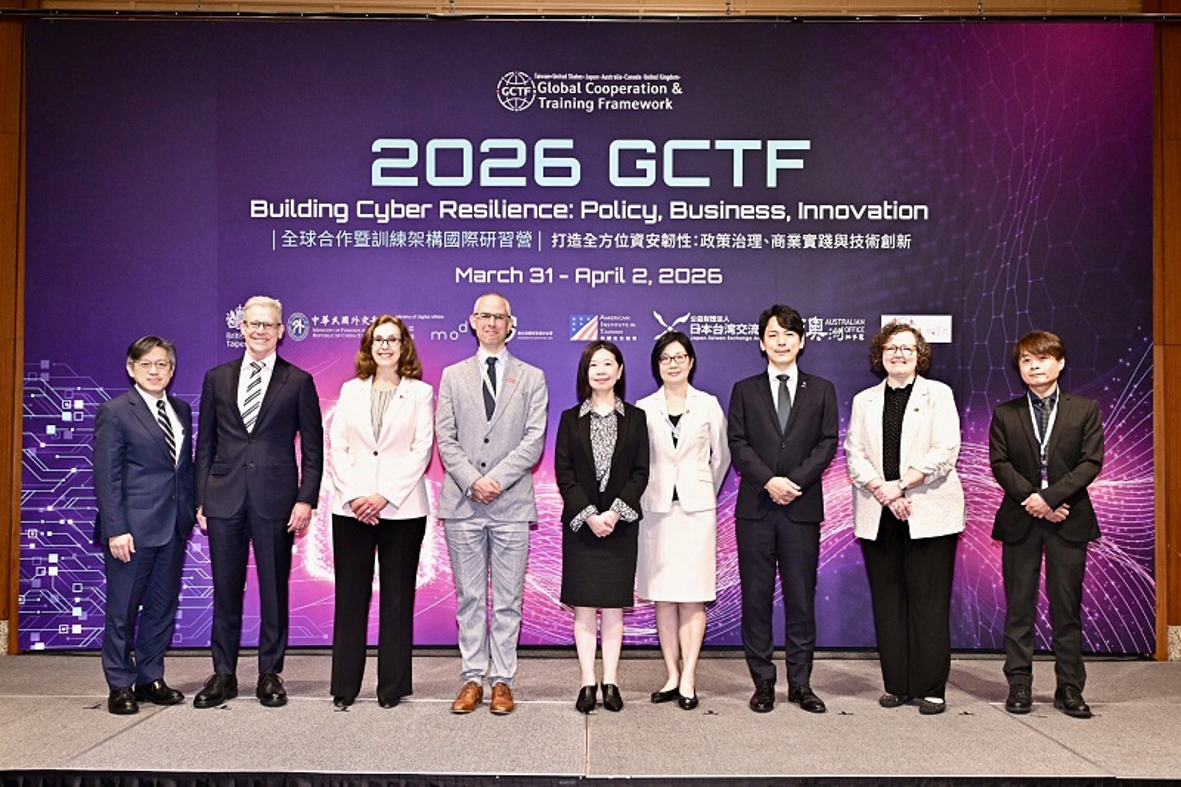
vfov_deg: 45.7
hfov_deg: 64.6
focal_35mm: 28
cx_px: 590
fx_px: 935
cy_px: 394
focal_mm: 28.5
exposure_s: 1/160
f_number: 4.5
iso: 2200
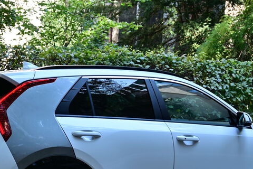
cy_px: 153
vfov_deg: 18.2
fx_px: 517
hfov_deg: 27.3
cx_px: 78
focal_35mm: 74
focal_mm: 24.5
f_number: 4.2
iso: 100
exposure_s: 1/80
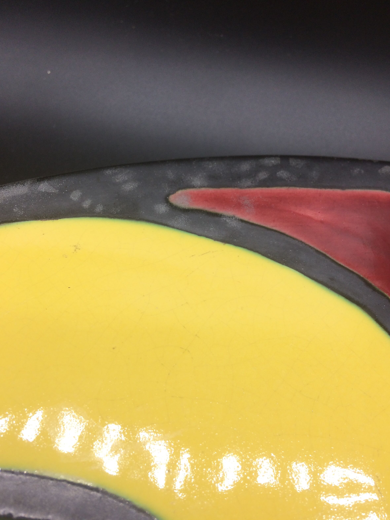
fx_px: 451
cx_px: 192
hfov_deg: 46.8
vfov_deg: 60.0
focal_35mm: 30
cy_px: 255
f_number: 2.2
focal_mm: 4.15
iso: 40
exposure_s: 1/100
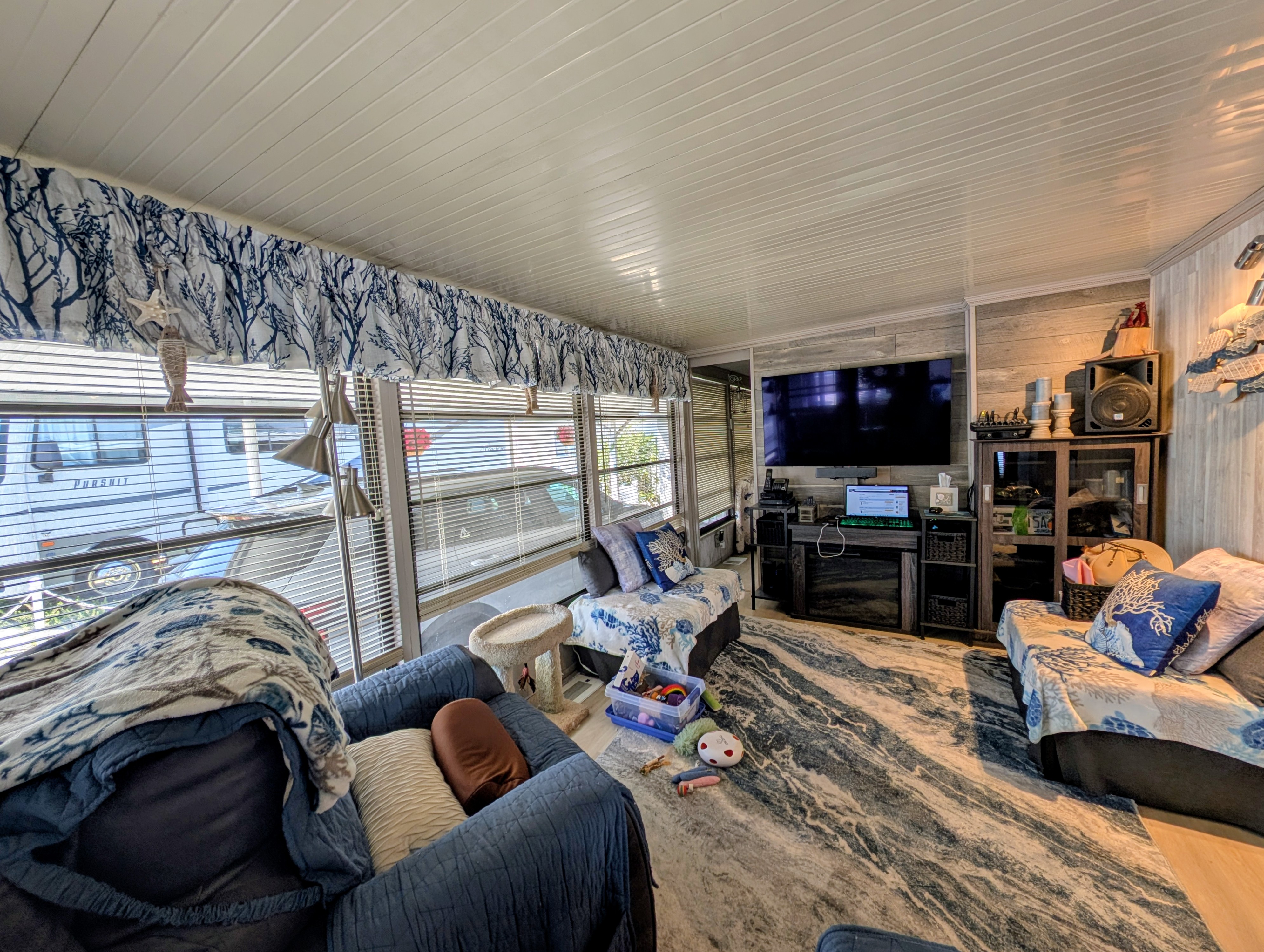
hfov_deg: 110.5
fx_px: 439
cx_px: 632
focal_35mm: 12
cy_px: 476
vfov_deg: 94.6
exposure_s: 1/120
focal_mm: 2.23
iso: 43
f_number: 1.95
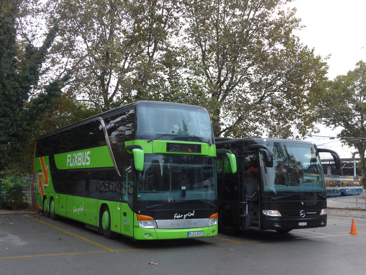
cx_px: 183
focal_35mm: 44
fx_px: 465
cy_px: 138
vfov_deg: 32.9
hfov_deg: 42.9
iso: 400
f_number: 2.8
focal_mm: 9
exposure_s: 1/50
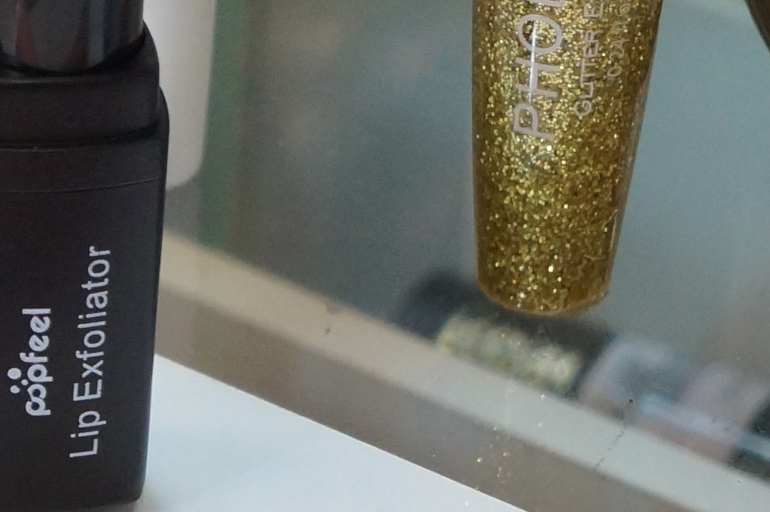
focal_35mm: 320
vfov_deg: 4.3
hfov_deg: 6.4
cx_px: -111
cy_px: -102
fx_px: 6839
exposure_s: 1/80
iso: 1250
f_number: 5
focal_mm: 51
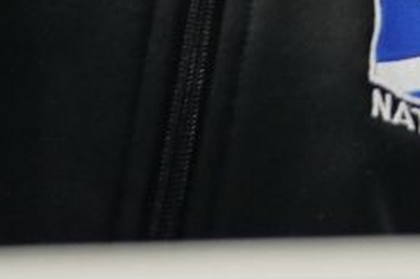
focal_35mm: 1815
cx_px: 776
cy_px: -698
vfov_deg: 0.8
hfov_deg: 1.1
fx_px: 21160
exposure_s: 1/250
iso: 640
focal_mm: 167
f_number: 2.8
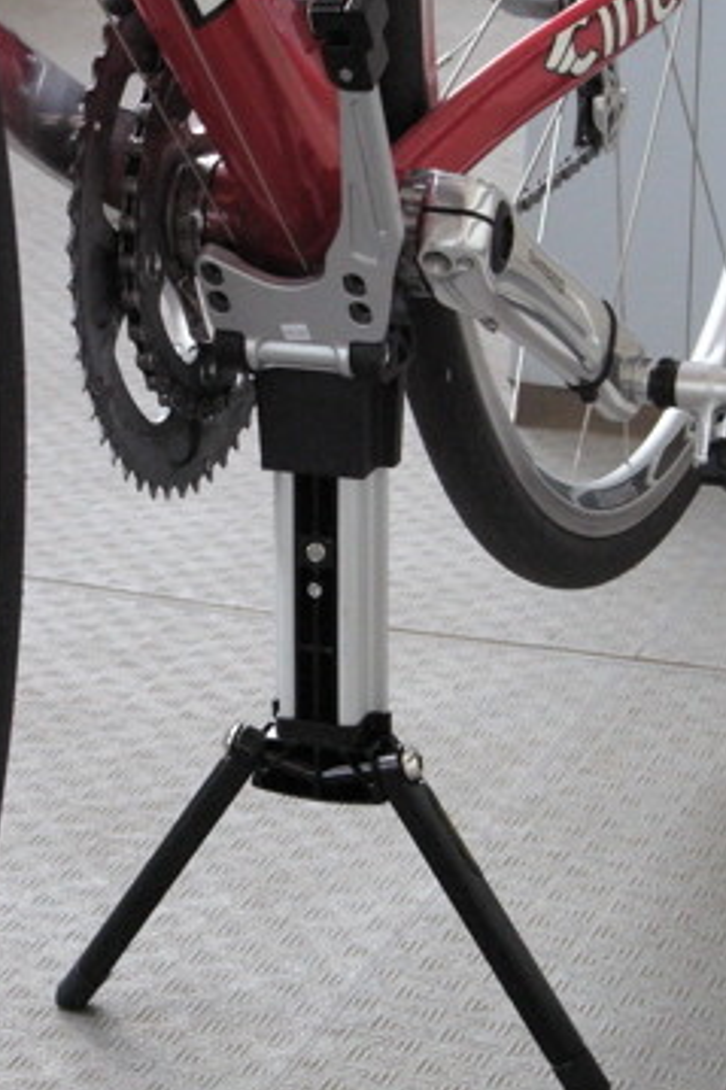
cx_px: 279
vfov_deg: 18.4
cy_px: 595
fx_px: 3361
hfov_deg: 12.3
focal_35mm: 111
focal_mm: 14.1
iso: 400
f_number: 4
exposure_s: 1/200
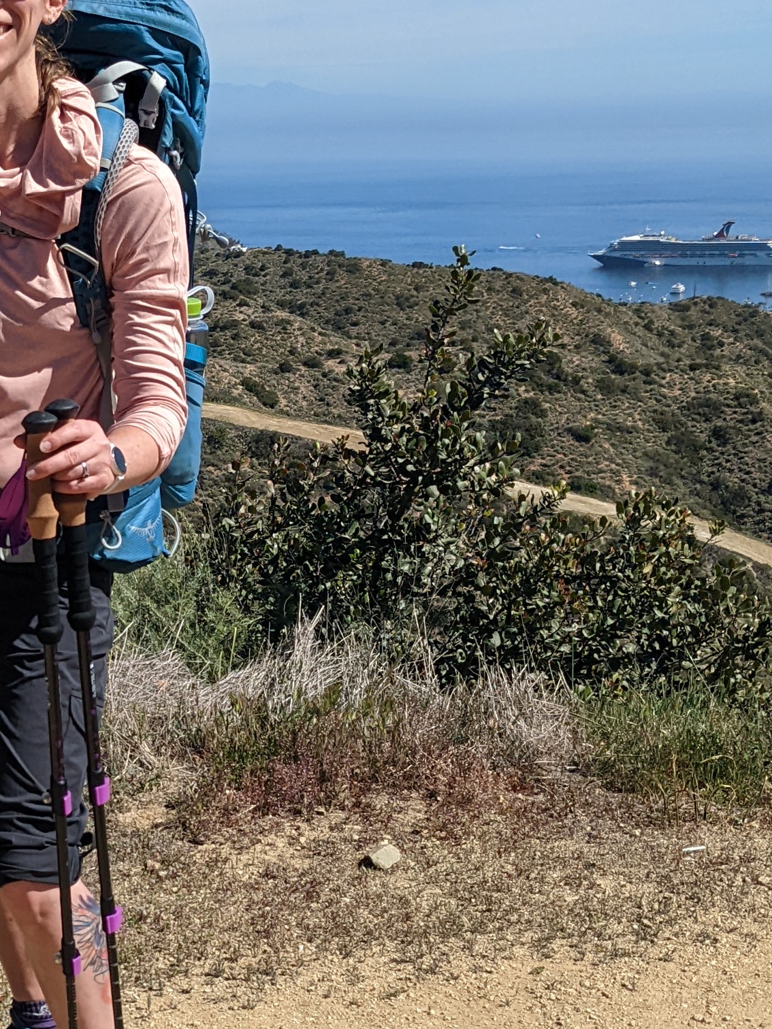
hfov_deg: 19.6
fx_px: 2141
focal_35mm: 72
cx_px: -61
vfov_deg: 26.8
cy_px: 742
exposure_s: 1/3906
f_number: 1.73
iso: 63
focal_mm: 4.38
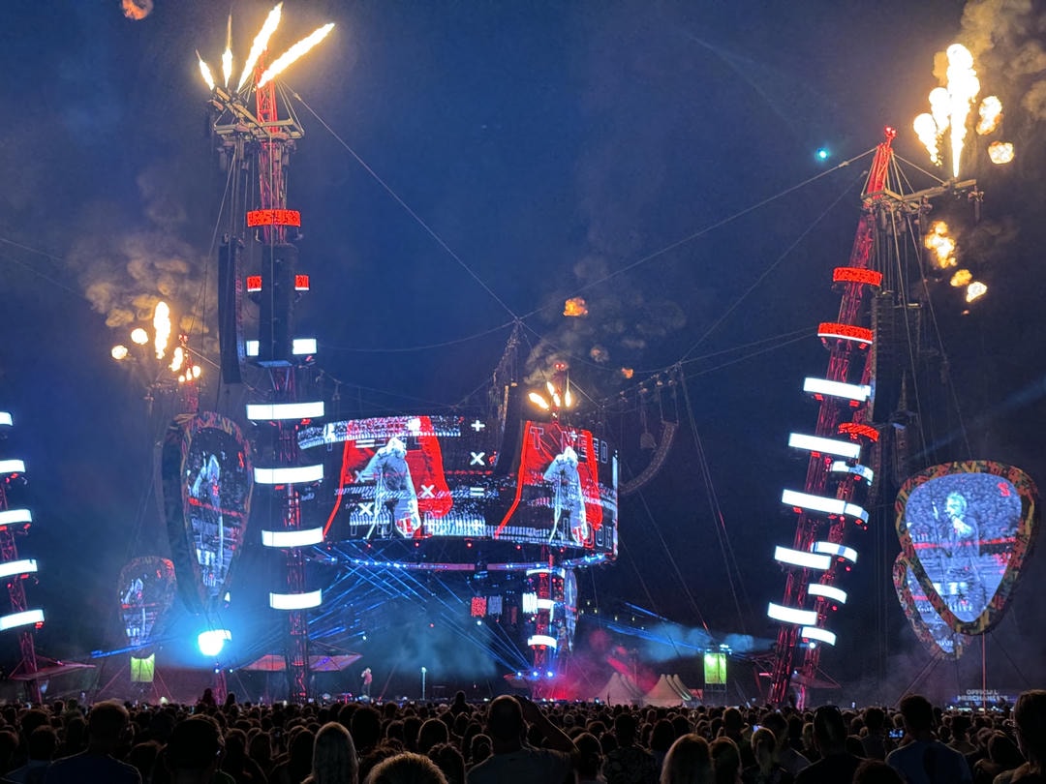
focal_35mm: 48
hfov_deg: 39.7
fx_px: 1450
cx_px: 523
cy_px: 392
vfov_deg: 30.3
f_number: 1.78
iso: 320
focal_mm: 6.76
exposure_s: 1/40
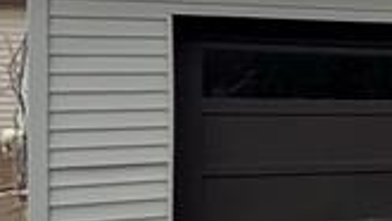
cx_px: 938
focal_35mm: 81
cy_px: 69
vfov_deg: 14.9
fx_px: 842
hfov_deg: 15.1
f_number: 1.7
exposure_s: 1/2545
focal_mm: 2.02
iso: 57
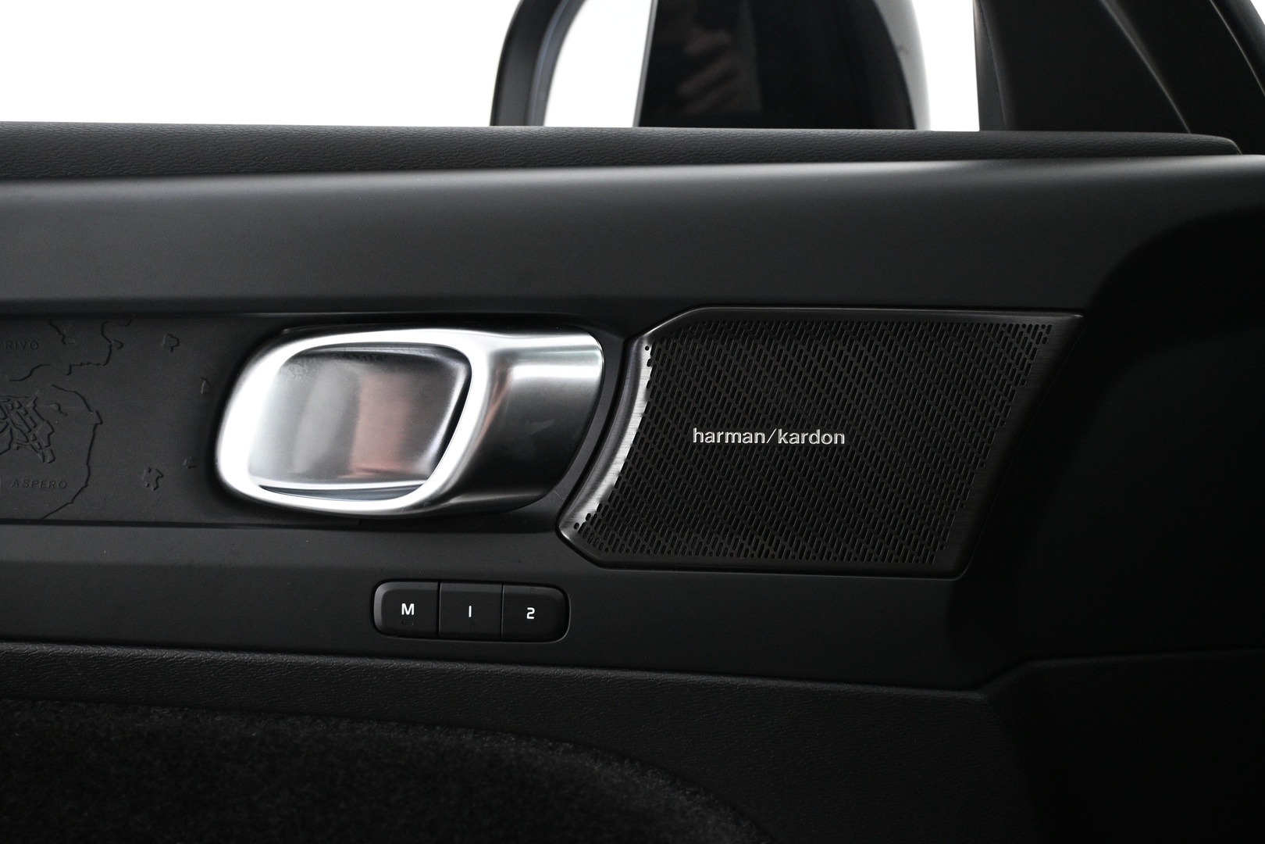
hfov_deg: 61.9
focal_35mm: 30
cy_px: 422
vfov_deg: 43.6
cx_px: 632
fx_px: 1054
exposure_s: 1/30
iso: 1800
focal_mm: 20
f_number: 3.8
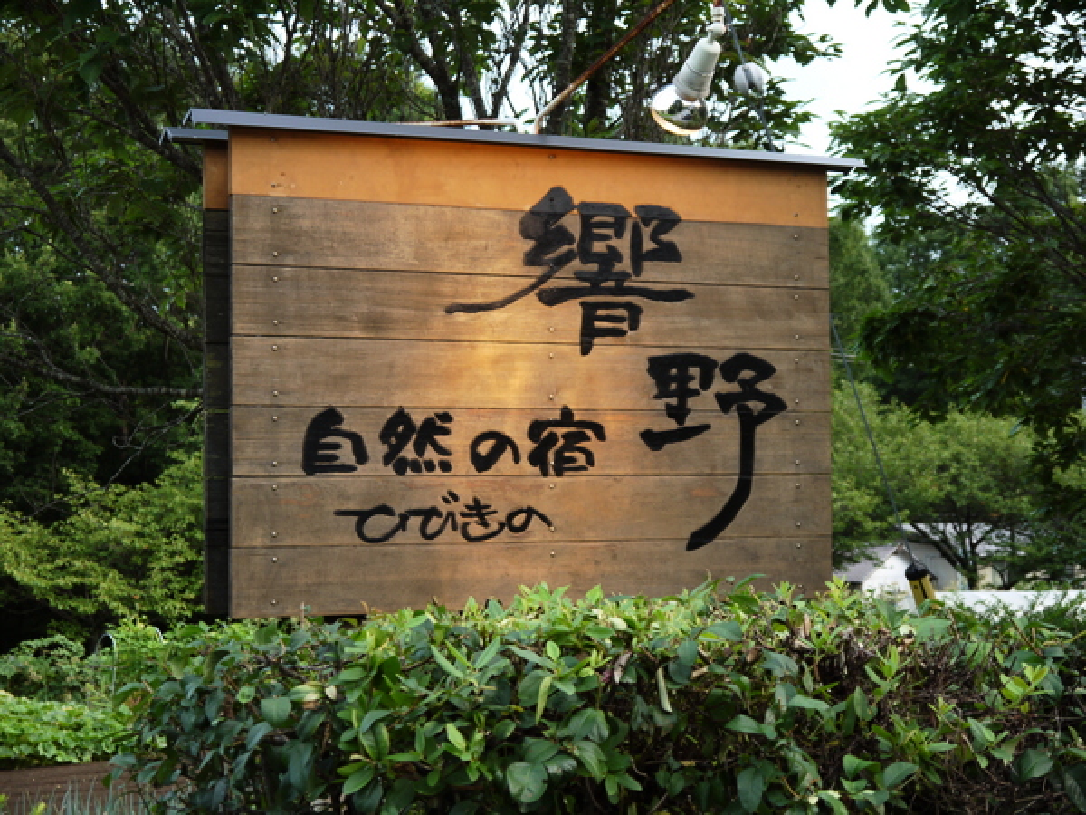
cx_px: 543
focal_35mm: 66
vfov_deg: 22.3
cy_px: 408
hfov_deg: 29.4
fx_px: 2071
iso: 250
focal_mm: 33
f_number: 5.2
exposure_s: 1/60
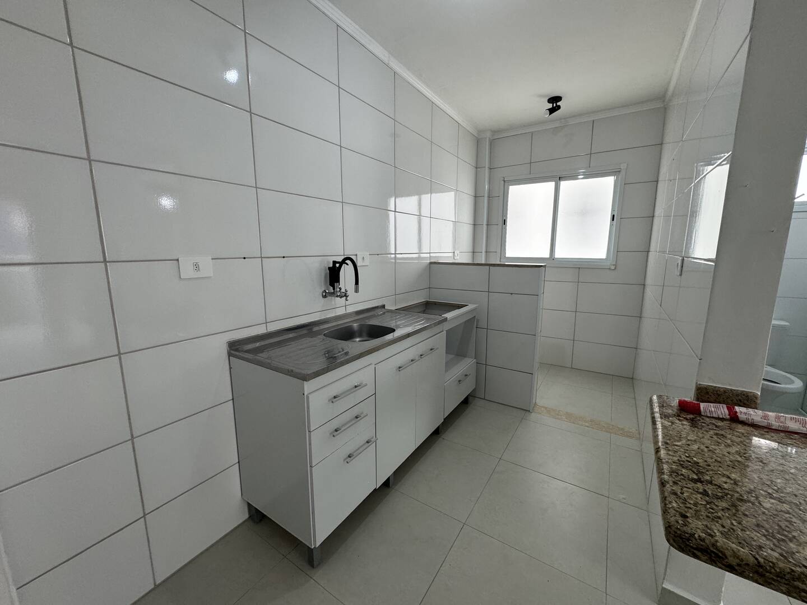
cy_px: 302
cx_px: 404
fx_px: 326
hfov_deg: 102.1
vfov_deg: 85.7
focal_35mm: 14
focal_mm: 2.22
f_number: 2.2
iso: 160
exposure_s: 1/120
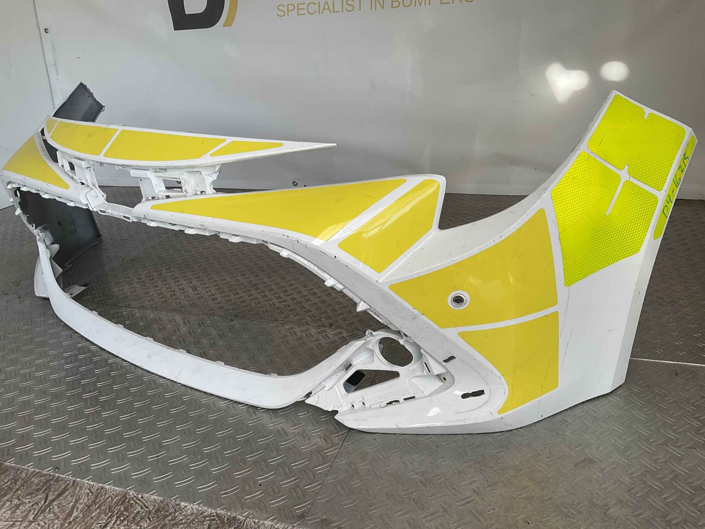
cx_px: 352
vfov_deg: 48.2
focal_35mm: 29
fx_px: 591
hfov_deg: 61.7
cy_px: 264
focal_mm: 3
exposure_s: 1/161
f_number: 1.8
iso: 16
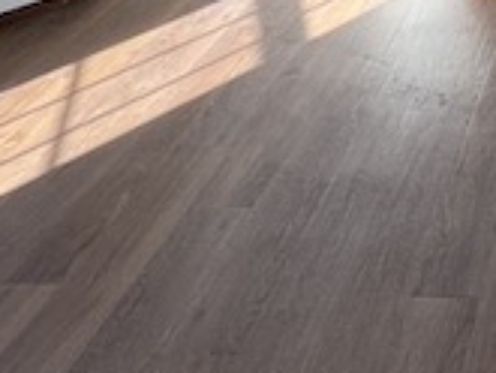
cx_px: 667
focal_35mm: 63
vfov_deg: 19.2
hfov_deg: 25.7
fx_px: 903
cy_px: -244
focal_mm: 1.57
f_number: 1.8
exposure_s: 1/120
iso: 80
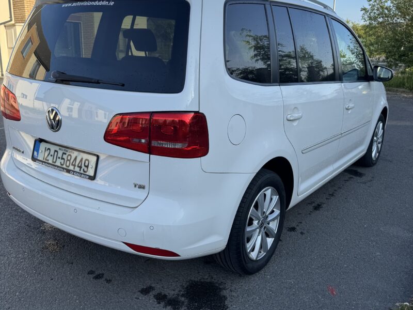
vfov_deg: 56.8
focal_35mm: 24
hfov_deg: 71.6
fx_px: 286
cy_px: 155
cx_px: 206
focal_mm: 6.76
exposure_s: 1/1721
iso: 80
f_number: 1.78
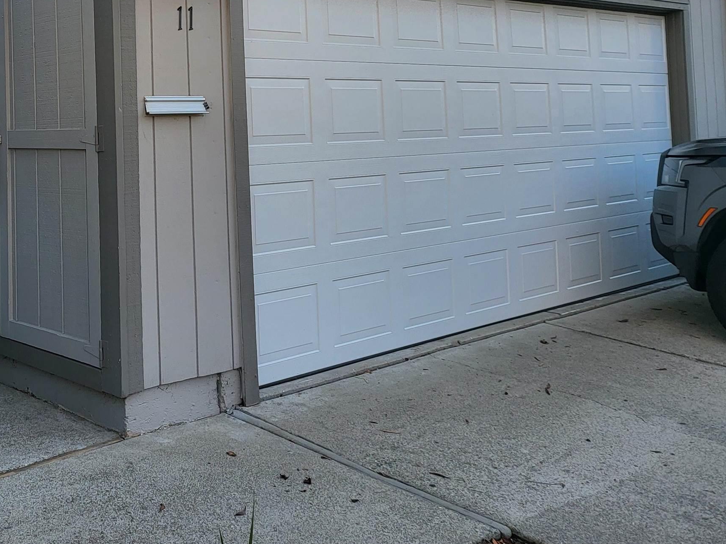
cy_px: 76
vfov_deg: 32.3
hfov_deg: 42.2
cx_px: 159
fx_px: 902
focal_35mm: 43
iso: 40
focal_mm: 5
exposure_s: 1/487
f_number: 1.8
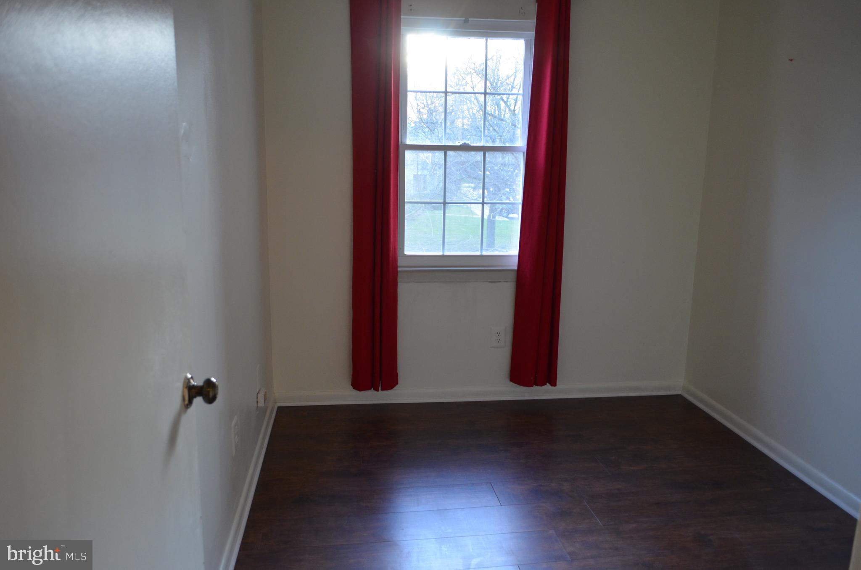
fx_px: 644
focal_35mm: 27
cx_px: 430
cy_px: 285
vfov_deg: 47.7
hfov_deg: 67.5
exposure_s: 1/60
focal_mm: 18
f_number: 4
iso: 560
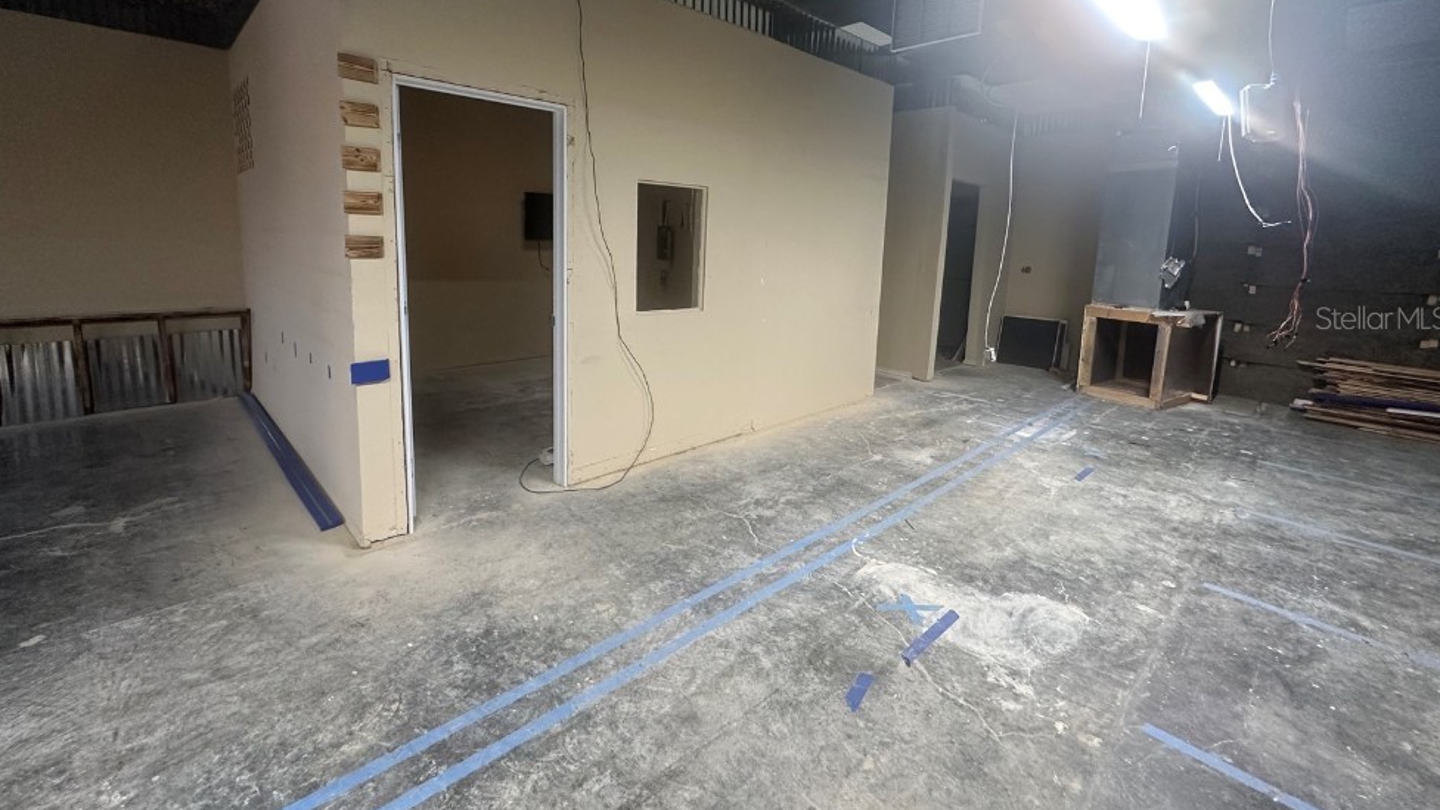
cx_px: 699
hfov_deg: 99.3
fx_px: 611
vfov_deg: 66.3
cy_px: 317
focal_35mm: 16
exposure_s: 1/120
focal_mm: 2.22
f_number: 2.2
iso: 250
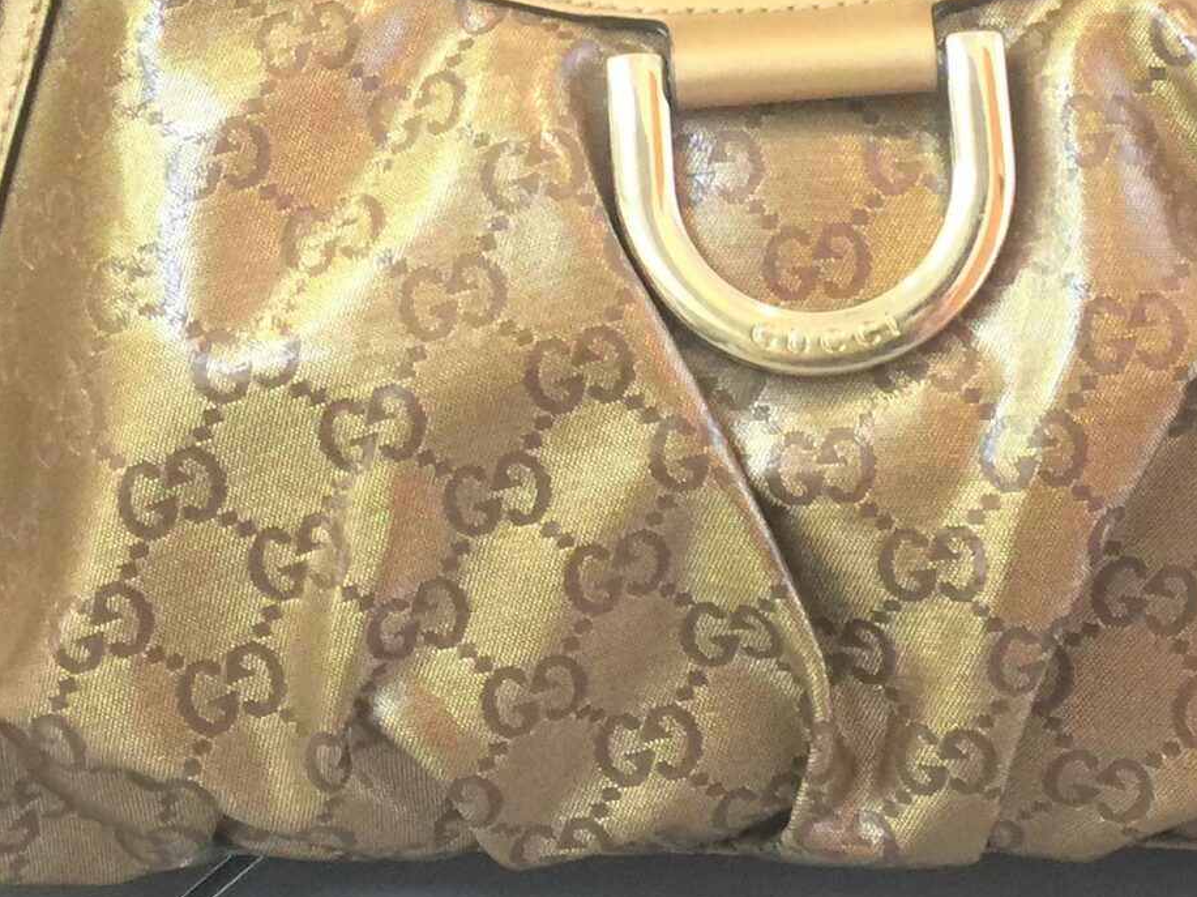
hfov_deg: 24.0
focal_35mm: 81
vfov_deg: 17.3
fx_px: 2800
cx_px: 770
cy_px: -202
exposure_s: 1/30
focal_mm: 4.15
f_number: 2.2
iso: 50
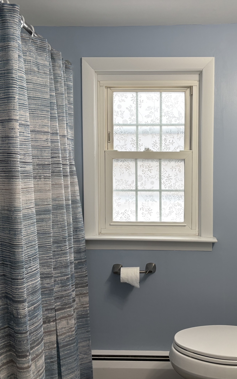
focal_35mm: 37
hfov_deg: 34.1
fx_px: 382
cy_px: 190
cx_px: 160
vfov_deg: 52.7
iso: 64
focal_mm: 5.96
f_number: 1.6
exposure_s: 1/166
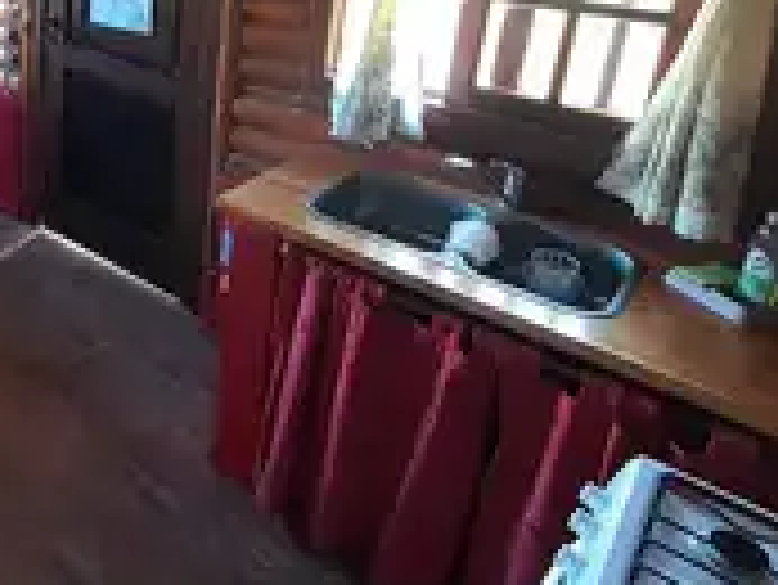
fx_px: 742
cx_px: 18
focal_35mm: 33
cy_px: 50
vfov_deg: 39.6
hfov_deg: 47.1
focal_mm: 1.42
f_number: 2.2
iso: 200
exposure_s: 1/25
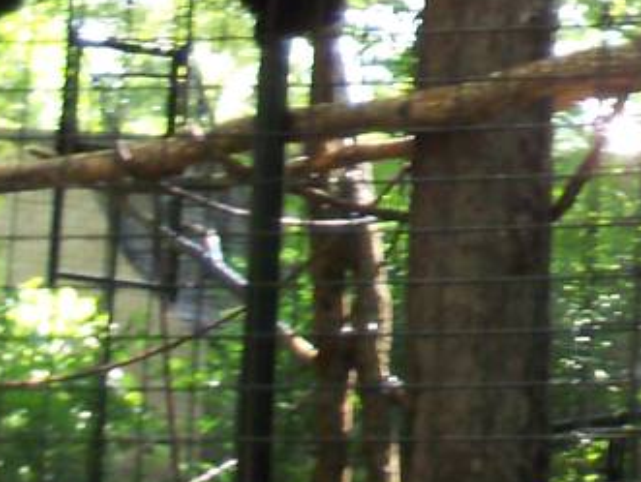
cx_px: 997
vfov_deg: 8.7
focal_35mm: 169
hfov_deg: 11.2
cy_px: -68
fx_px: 3133
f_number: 3
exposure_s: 1/50
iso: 64
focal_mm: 6.3
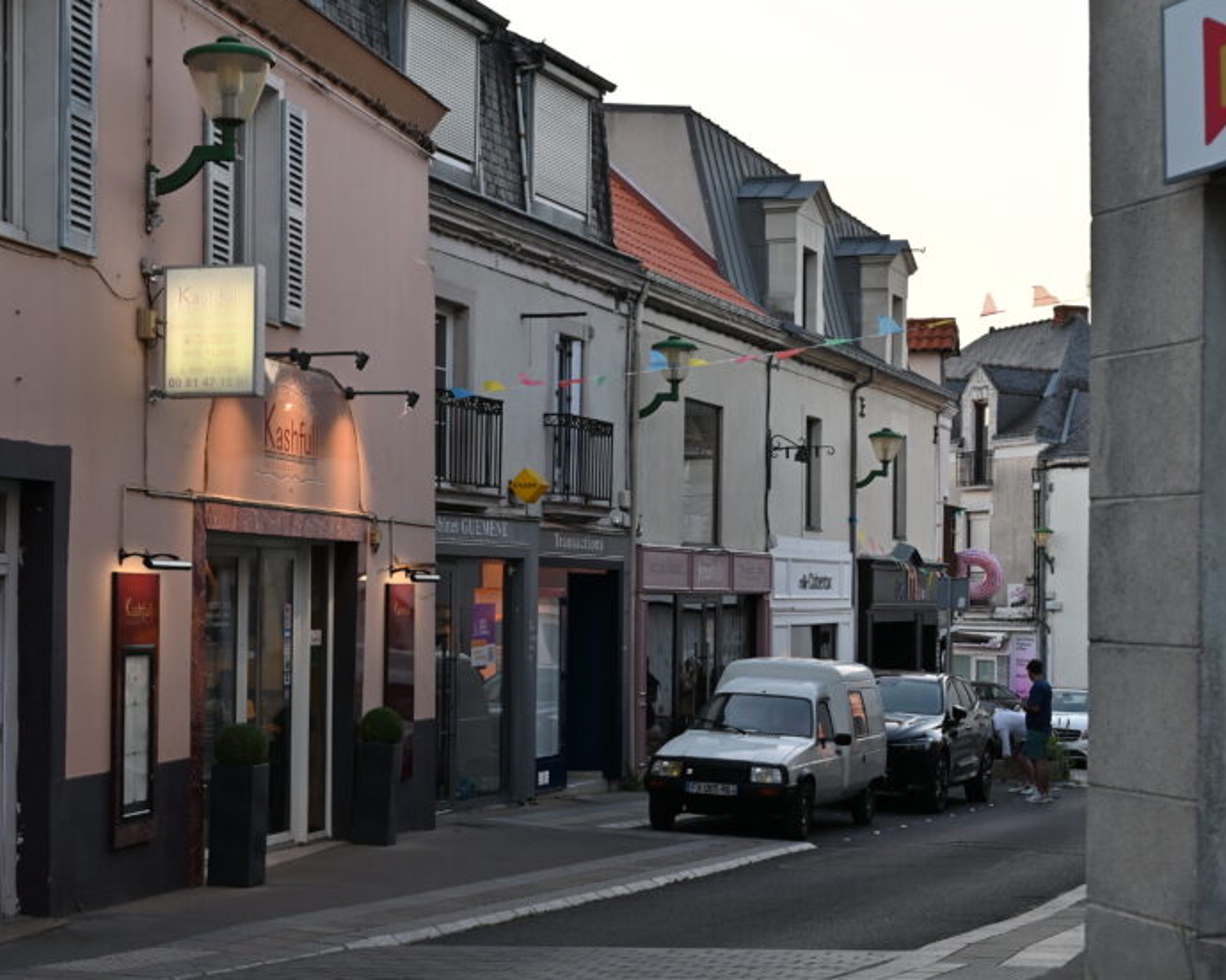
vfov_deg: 23.8
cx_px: 666
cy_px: 580
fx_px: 2322
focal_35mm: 64
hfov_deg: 29.6
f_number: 4
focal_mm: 46
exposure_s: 1/250
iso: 320
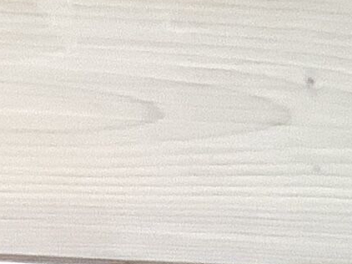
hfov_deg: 7.1
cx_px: 1157
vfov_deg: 5.9
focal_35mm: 240
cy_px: 691
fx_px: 2439
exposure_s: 1/50
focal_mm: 3.3
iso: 100
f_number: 2.4
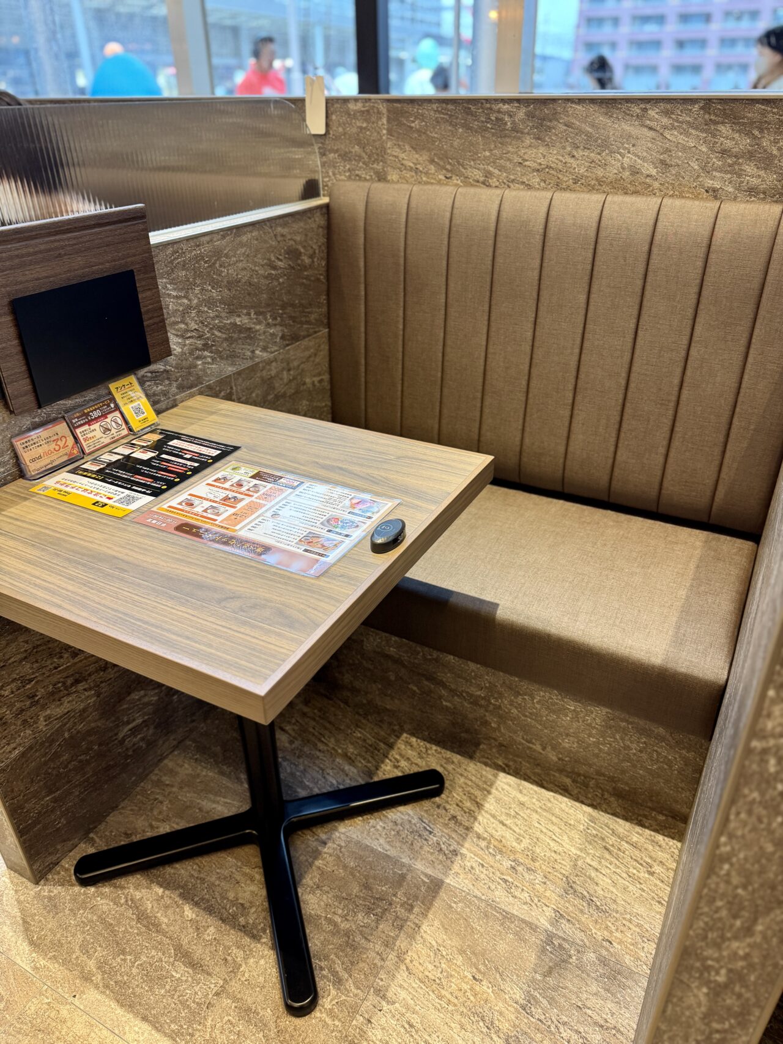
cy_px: 522
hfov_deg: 56.8
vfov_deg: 71.6
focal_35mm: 24
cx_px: 392
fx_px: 724
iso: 200
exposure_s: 1/50
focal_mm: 6.76
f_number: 1.78
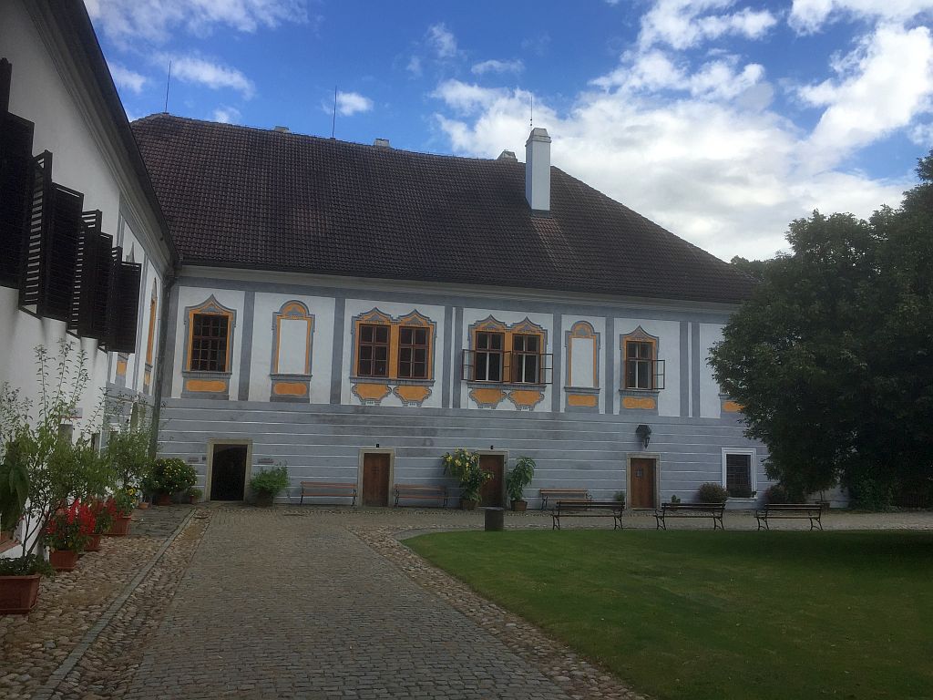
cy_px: 350
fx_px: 782
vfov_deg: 48.2
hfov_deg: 61.7
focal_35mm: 29
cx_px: 466
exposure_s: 1/1364
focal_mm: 4.15
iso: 32
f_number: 2.2
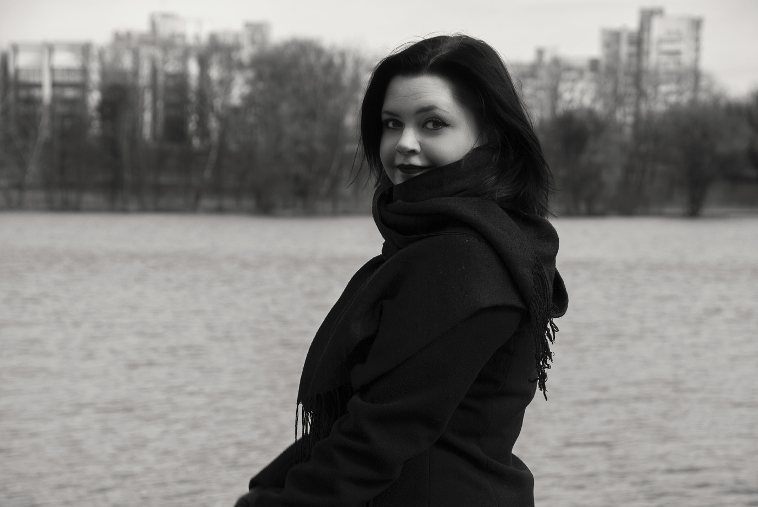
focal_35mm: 112
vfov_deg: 12.2
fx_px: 2371
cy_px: 254
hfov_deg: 18.2
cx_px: 379
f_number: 7.1
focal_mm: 75
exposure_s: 1/200
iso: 100
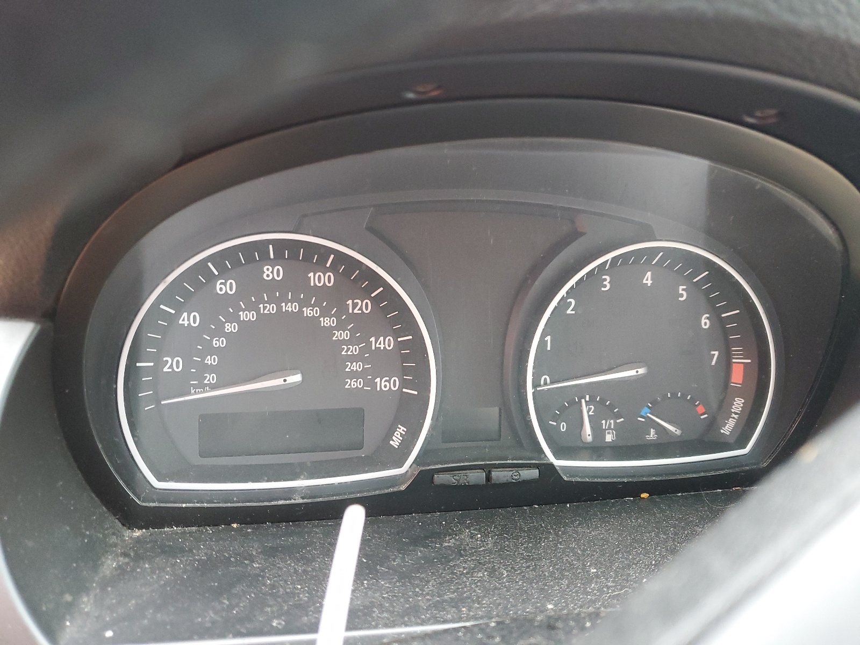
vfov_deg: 53.1
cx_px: 430
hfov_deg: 67.3
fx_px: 646
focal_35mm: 26
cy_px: 322
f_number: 1.5
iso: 296
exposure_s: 1/60.2
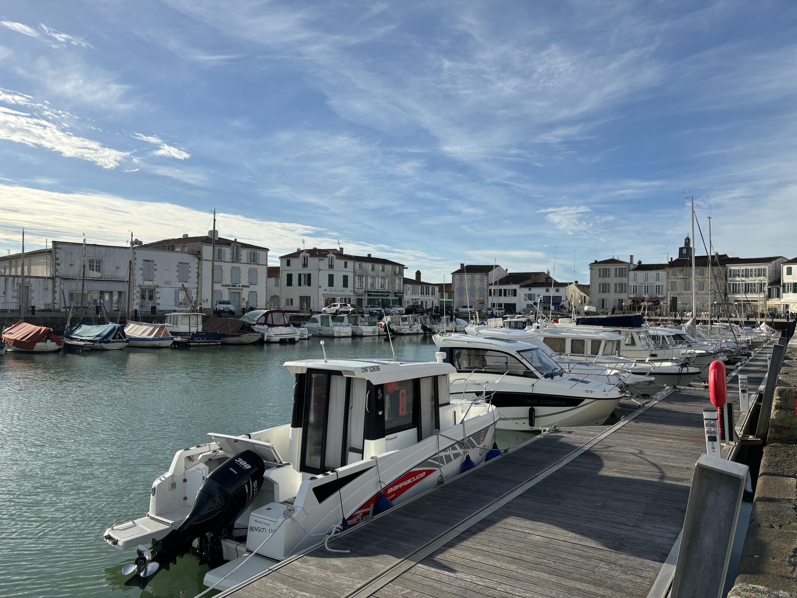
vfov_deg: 53.1
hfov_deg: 67.3
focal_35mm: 26
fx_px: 599
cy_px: 299
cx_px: 398
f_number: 1.6
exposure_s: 1/4630
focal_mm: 5.96
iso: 50
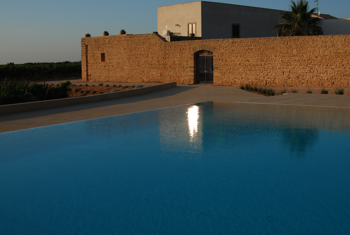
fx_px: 448
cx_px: 204
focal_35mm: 46
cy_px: 125
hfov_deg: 42.6
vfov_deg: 29.3
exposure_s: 1/1250
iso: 100
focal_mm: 24
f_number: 3.5
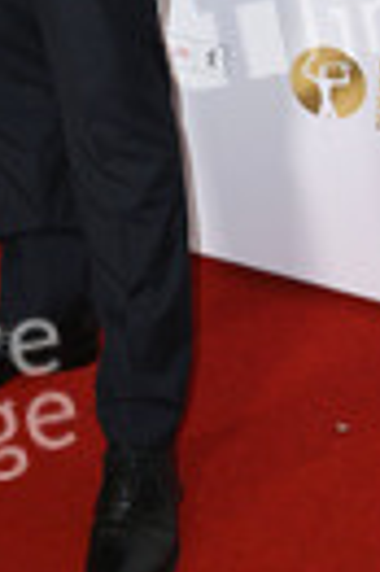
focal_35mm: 107
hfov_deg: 12.6
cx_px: -22
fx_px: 1699
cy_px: -231
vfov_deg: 17.6
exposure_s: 1/250
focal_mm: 35
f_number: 5.6
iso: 2000
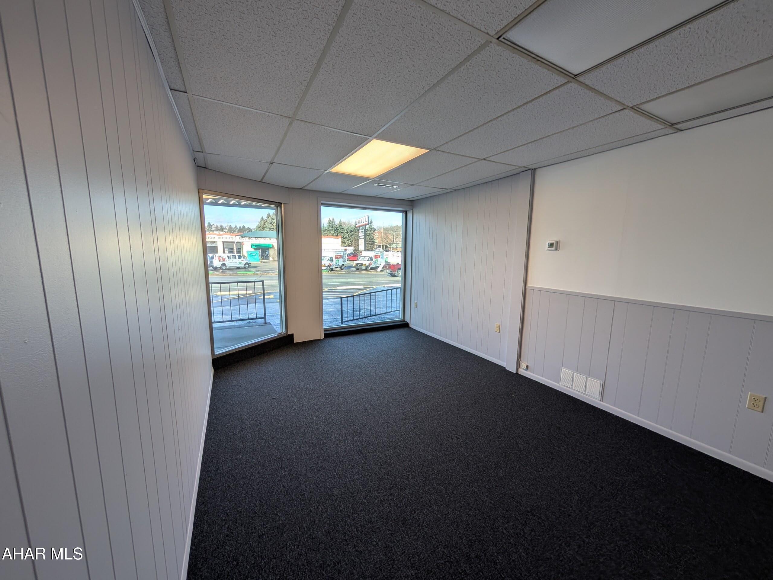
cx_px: 386
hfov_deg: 110.5
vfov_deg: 94.5
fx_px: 268
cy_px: 290
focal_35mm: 12
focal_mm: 2.02
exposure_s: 1/225
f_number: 1.7
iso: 68
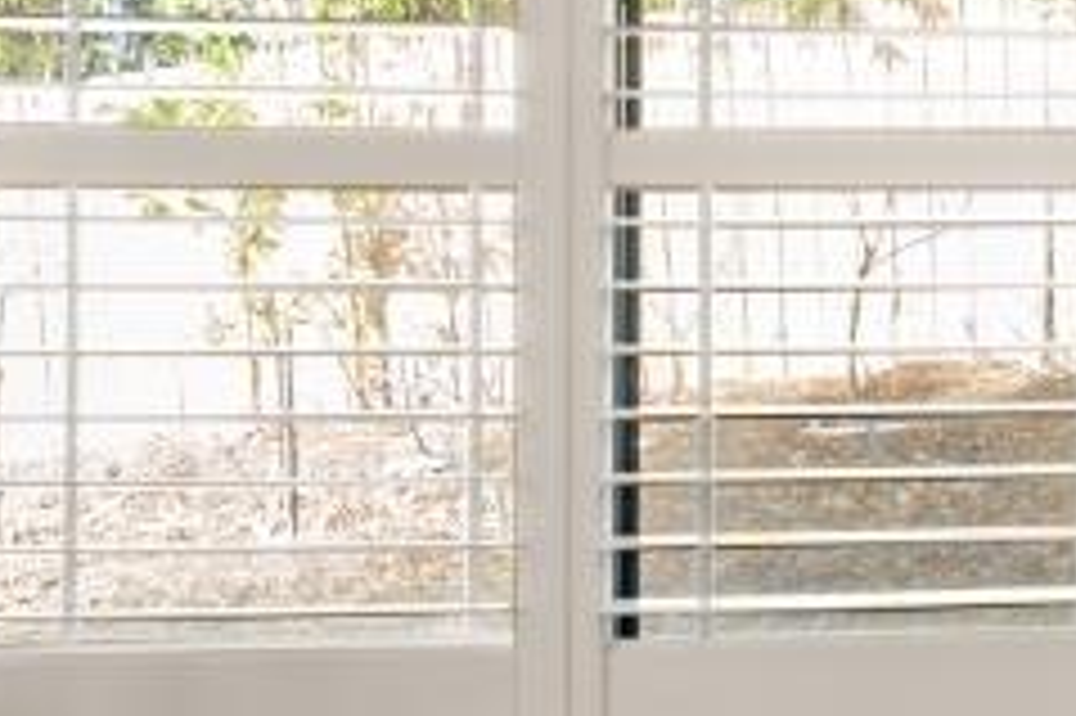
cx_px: 1913
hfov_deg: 19.1
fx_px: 2449
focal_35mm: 82
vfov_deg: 16.6
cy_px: 216
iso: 80
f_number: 8
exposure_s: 1/4
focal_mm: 17
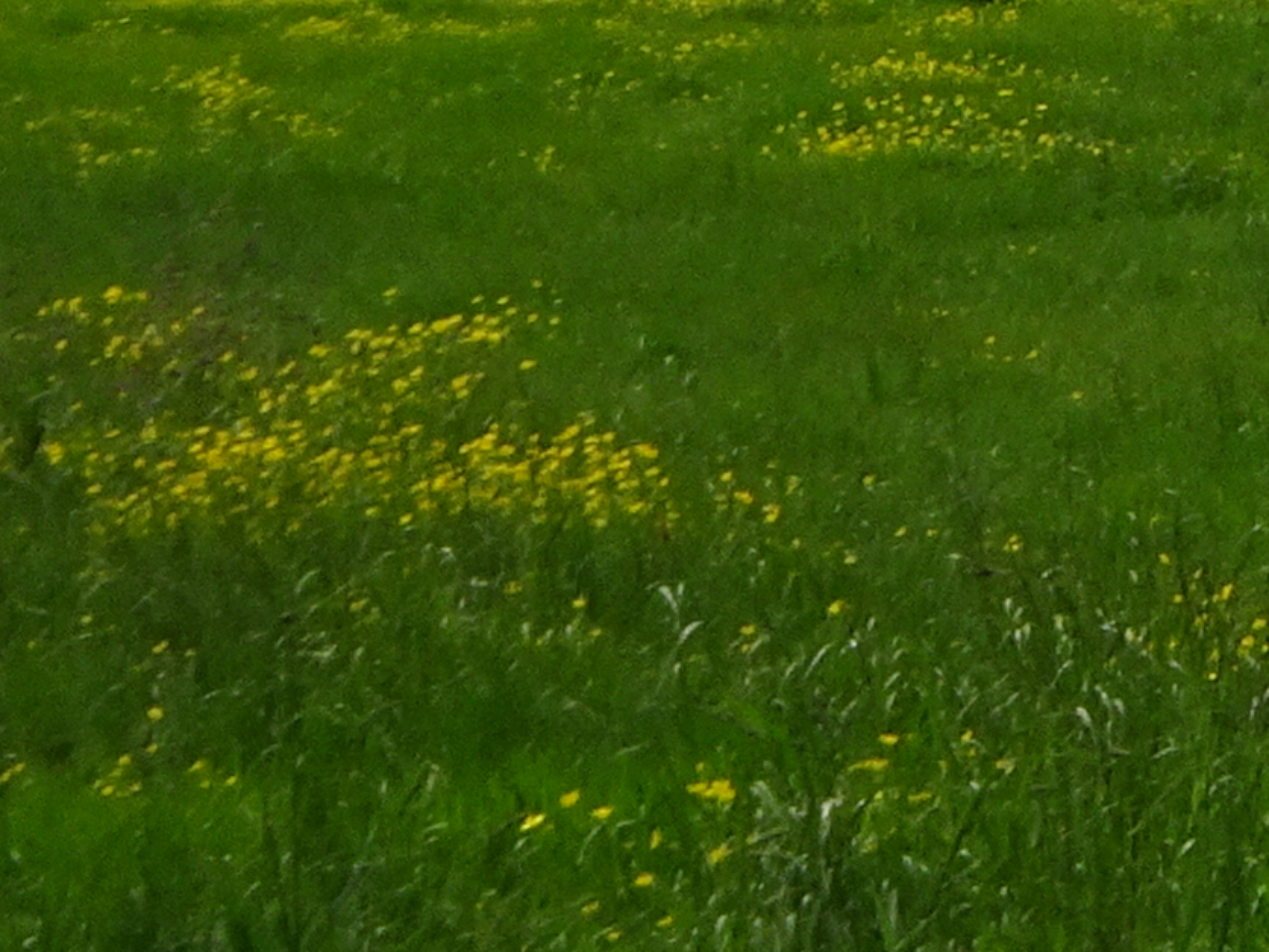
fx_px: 17159
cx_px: 3104
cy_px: -1604
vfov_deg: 3.1
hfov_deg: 4.1
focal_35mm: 468
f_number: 5
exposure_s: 1/500
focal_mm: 13.69
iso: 80
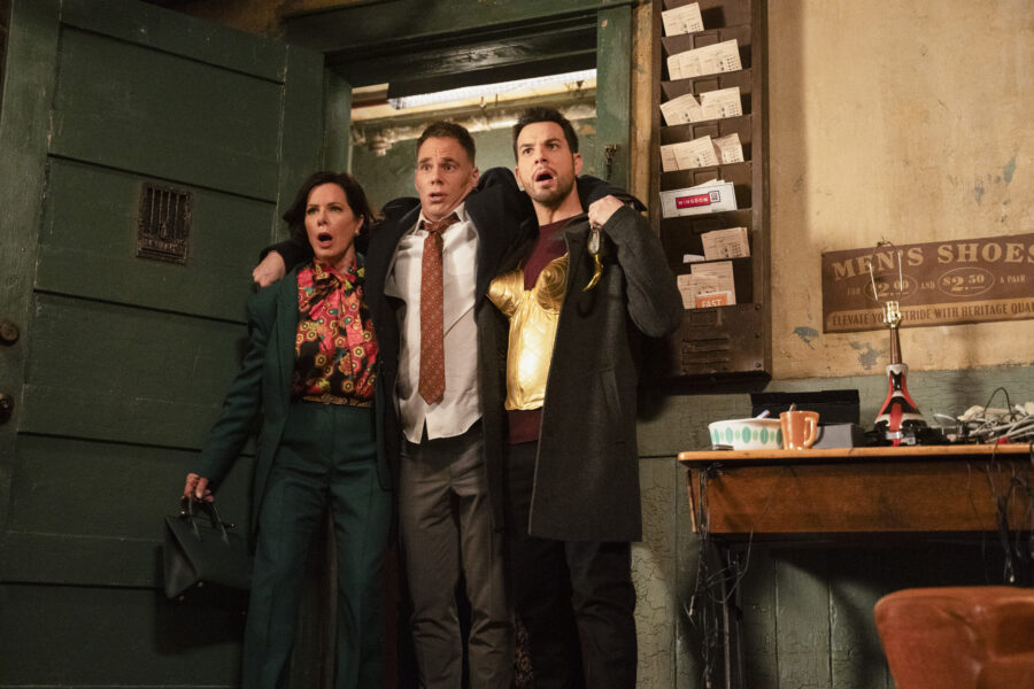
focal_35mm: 48
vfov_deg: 28.1
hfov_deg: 41.1
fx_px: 1379
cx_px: 517
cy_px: 344
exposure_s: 1/200
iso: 5000
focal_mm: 48
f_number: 2.8
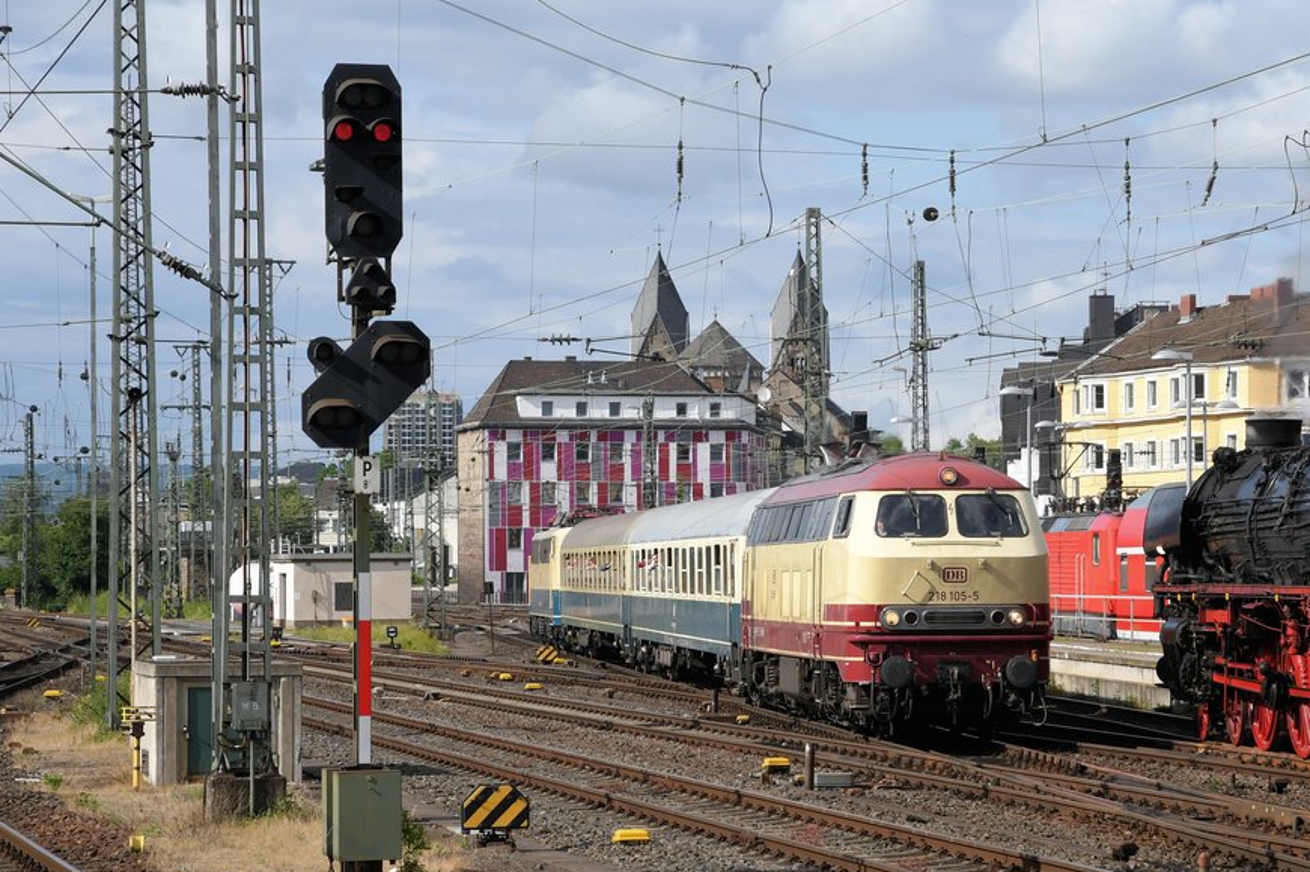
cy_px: 552
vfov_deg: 11.4
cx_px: 873
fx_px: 4364
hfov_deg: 17.0
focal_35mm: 120
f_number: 11
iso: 400
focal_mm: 58
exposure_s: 1/640
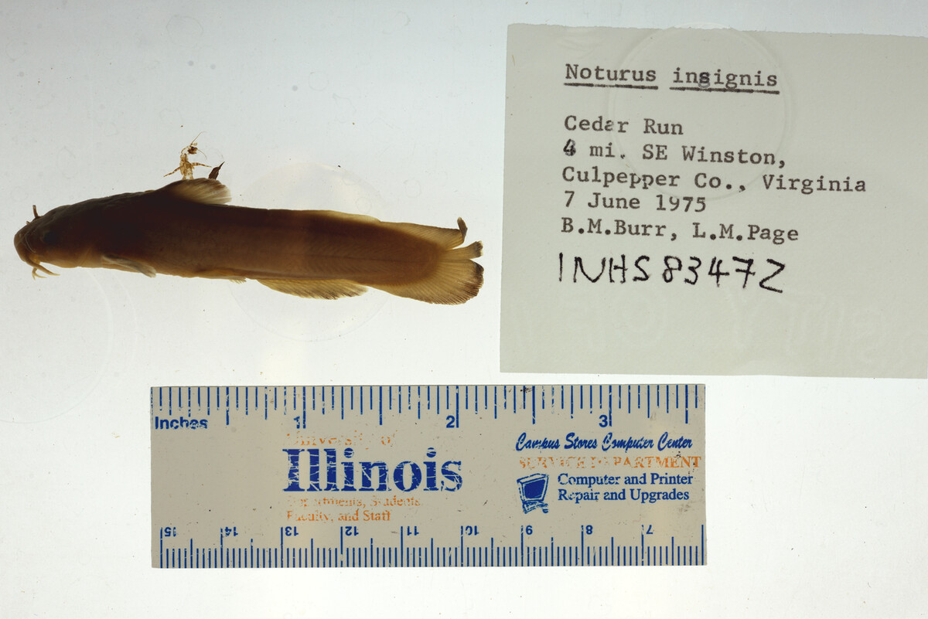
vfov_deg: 22.6
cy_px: 310
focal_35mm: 60
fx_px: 1547
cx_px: 464
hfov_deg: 33.4
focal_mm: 60
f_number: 10
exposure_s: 1/200
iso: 100
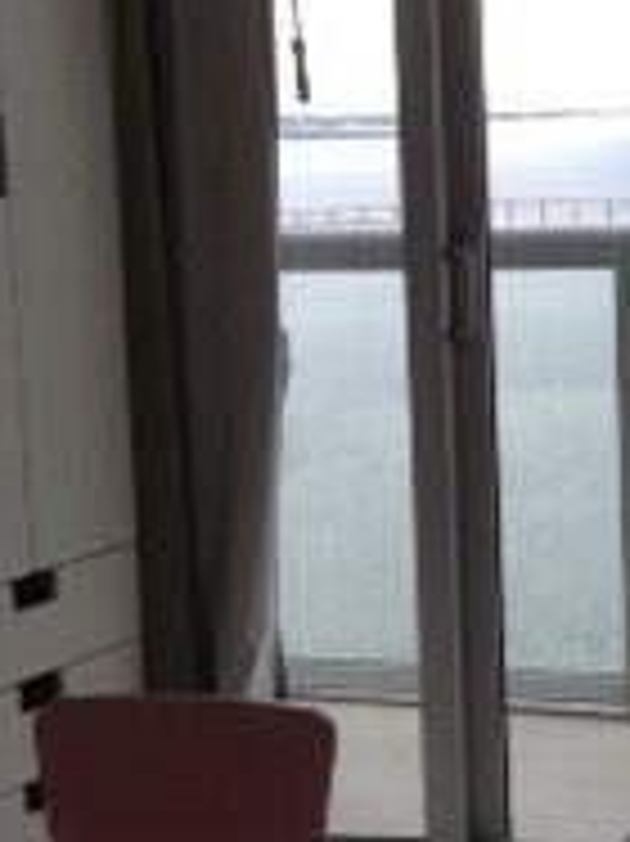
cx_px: 594
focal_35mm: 113
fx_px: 2745
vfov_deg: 17.4
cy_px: 486
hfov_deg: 13.0
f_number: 2.4
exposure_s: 1/100
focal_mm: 3.3
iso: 40
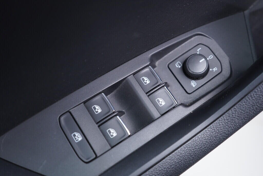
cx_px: 132
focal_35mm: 36
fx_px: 263
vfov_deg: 36.9
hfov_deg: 53.1
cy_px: 88
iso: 400
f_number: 2.8
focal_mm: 24
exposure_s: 1/40
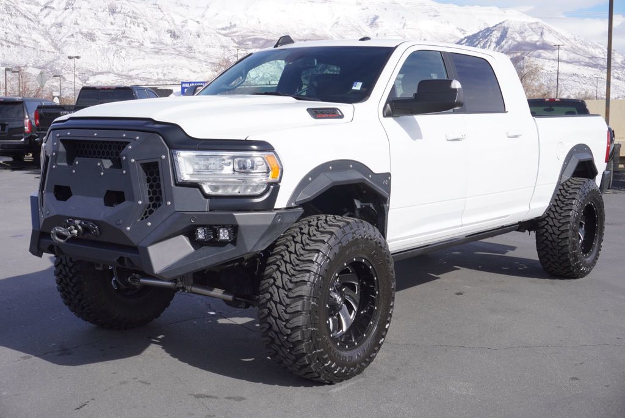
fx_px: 782
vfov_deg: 29.9
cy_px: 209
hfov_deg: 43.6
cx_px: 312
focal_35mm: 45
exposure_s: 1/200
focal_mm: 30
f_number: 9
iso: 100
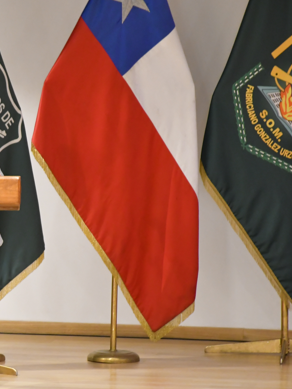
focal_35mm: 442
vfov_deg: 4.5
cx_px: -24
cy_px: 231
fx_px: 4971
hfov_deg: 3.4
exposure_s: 1/40
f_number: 5.6
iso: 3200
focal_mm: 140
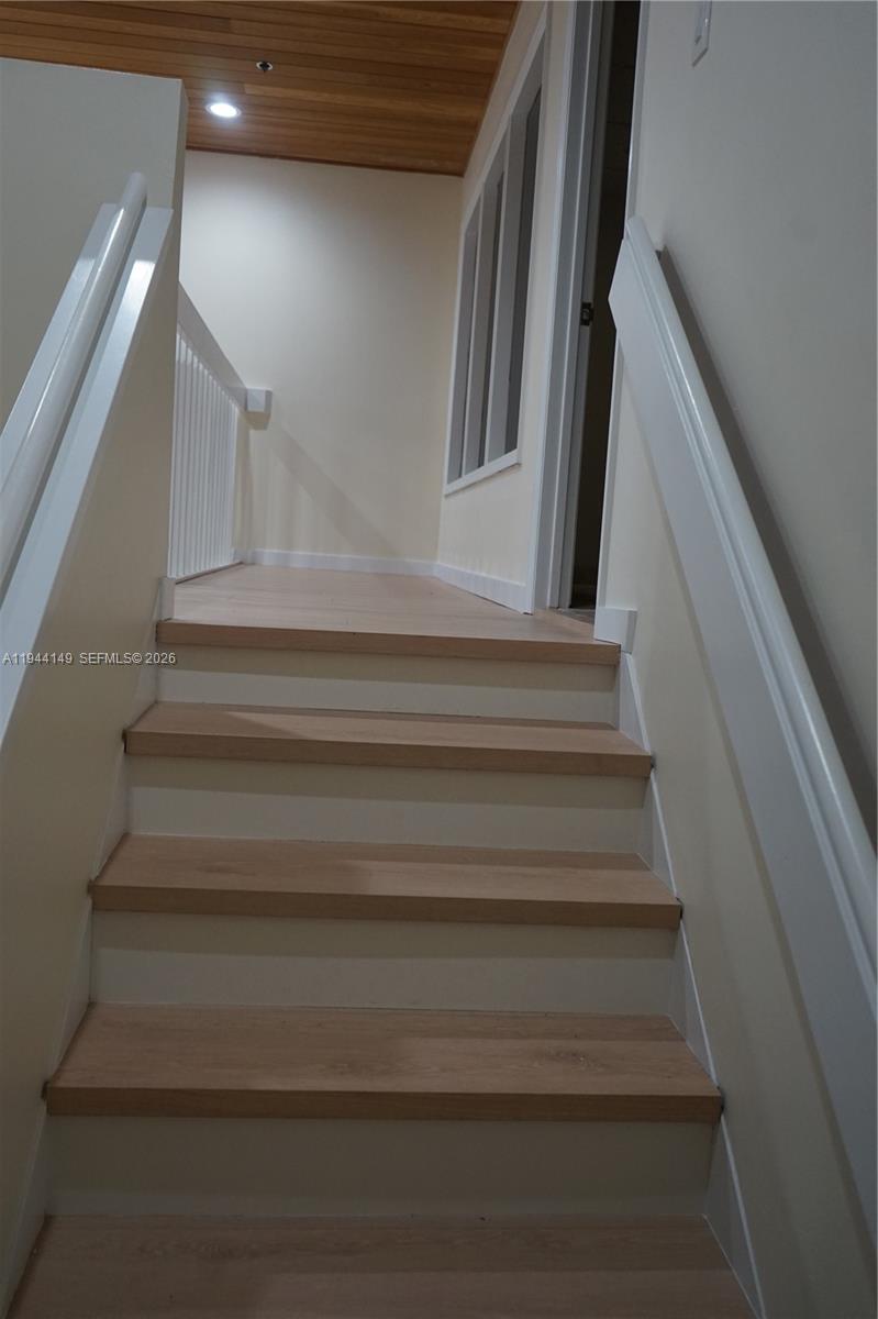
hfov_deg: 46.4
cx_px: 439
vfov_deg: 65.5
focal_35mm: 28
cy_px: 660
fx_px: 1025
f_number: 4
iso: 1250
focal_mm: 28
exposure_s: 1/160
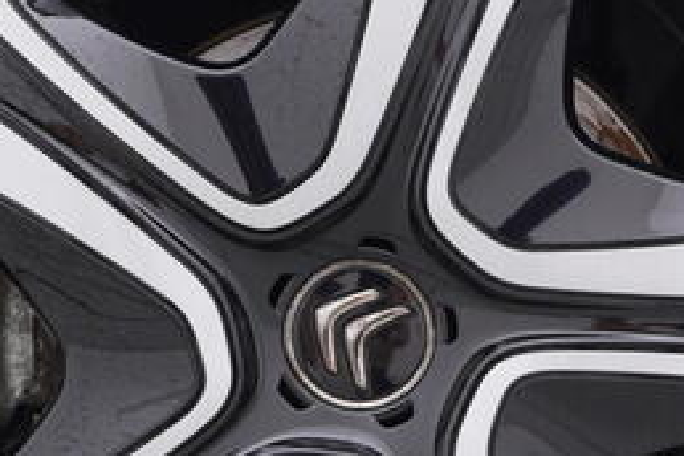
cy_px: 309
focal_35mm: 143
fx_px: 2717
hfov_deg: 14.3
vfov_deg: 9.6
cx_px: 549
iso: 125
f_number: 3.5
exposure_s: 1/60
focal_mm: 24
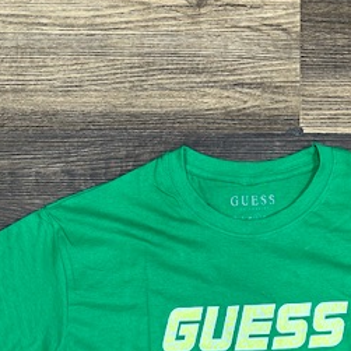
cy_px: 427
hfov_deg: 31.1
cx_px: 264
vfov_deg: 27.6
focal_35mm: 54
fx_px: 619
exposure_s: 1/50
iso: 200
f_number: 1.78
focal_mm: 6.86
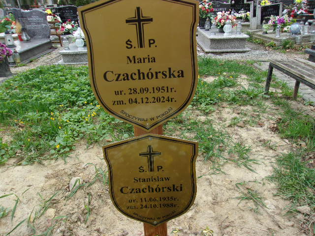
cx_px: 158
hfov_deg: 65.3
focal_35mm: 27
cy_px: 118
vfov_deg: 51.4
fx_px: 246
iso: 80
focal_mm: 4.9
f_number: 3
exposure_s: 1/100
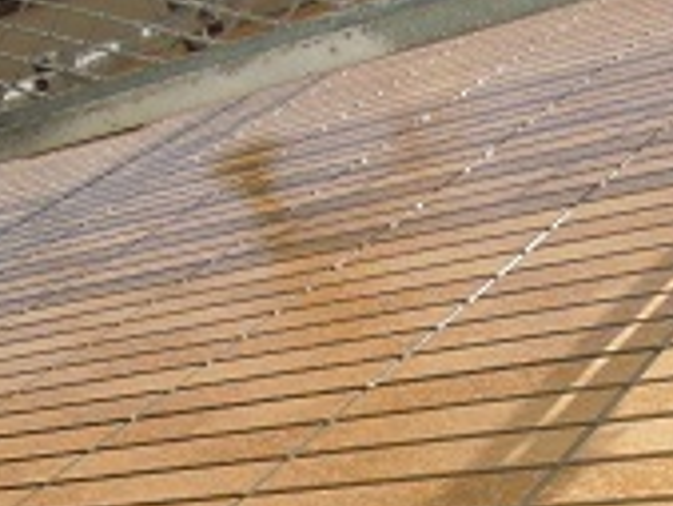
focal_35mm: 74
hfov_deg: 25.1
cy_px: 711
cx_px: 661
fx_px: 1440
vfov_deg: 18.2
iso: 100
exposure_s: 1/250
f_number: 3.3
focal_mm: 4.5
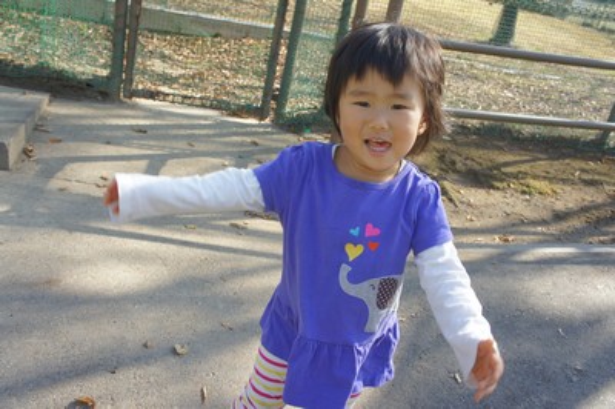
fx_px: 538
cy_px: 204
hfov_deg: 59.5
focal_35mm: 32
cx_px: 308
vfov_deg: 41.6
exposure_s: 1/250
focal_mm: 21
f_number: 4.5
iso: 200
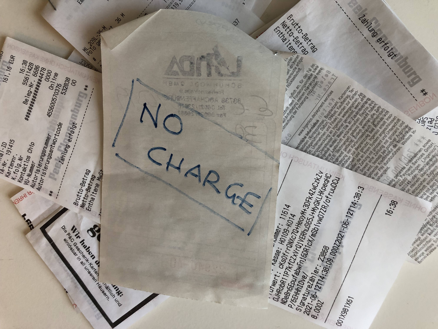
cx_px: 219
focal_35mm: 28
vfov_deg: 49.7
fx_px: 354
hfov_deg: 63.4
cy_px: 164
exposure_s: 1/30
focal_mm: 4
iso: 32
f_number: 1.8
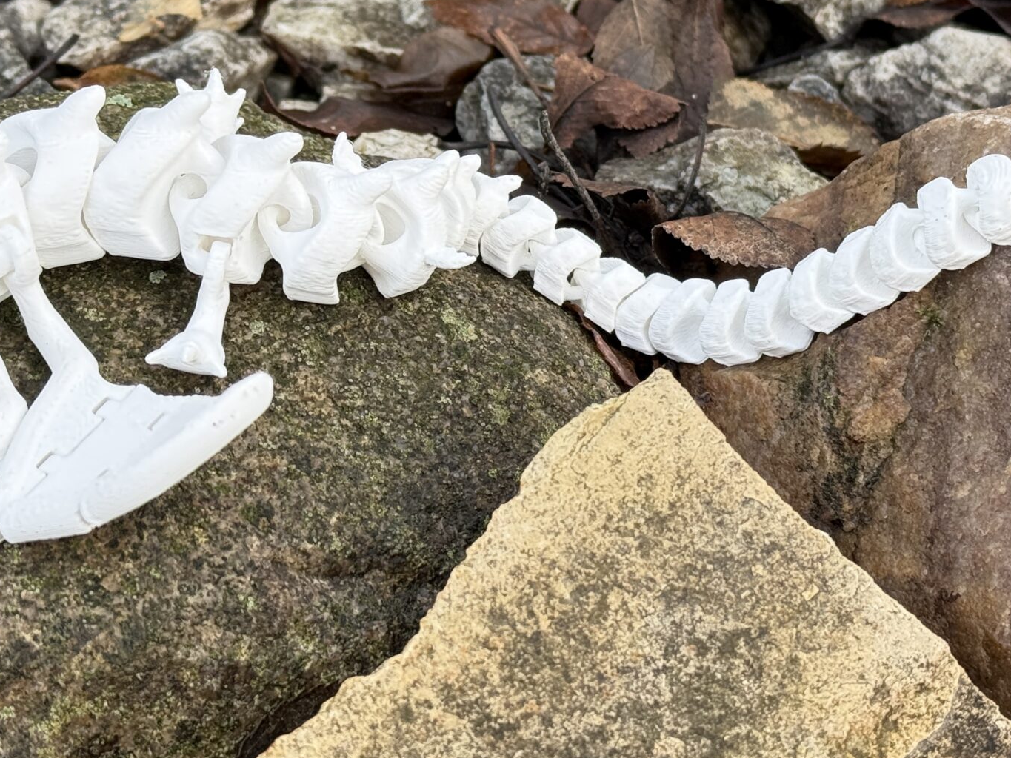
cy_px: 258
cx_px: 500
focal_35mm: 90
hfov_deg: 21.8
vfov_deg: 16.4
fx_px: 2629
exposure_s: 1/187
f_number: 1.78
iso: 80
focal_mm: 6.76
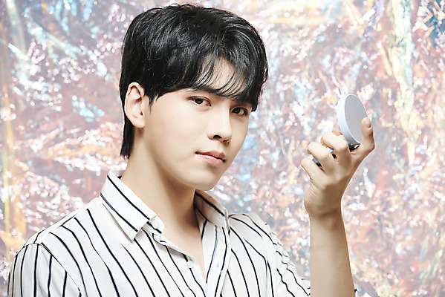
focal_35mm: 145
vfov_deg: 9.5
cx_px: 222
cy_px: 148
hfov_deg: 14.1
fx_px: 1793
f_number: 5.6
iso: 64
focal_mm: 145
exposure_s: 1/125
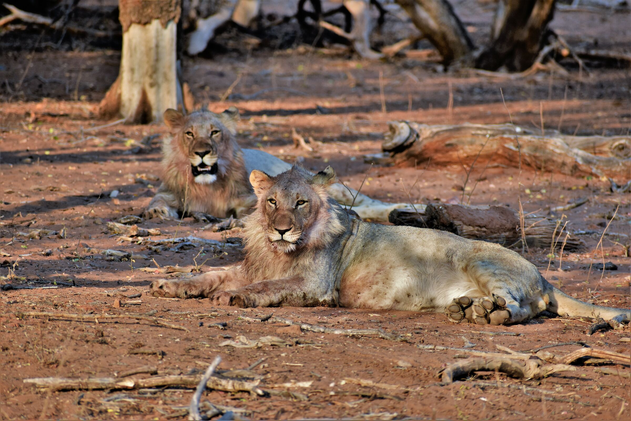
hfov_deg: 4.6
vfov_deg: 3.1
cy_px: 210
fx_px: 7887
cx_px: 316
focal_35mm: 450
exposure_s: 1/400
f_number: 6.3
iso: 320
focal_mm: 300
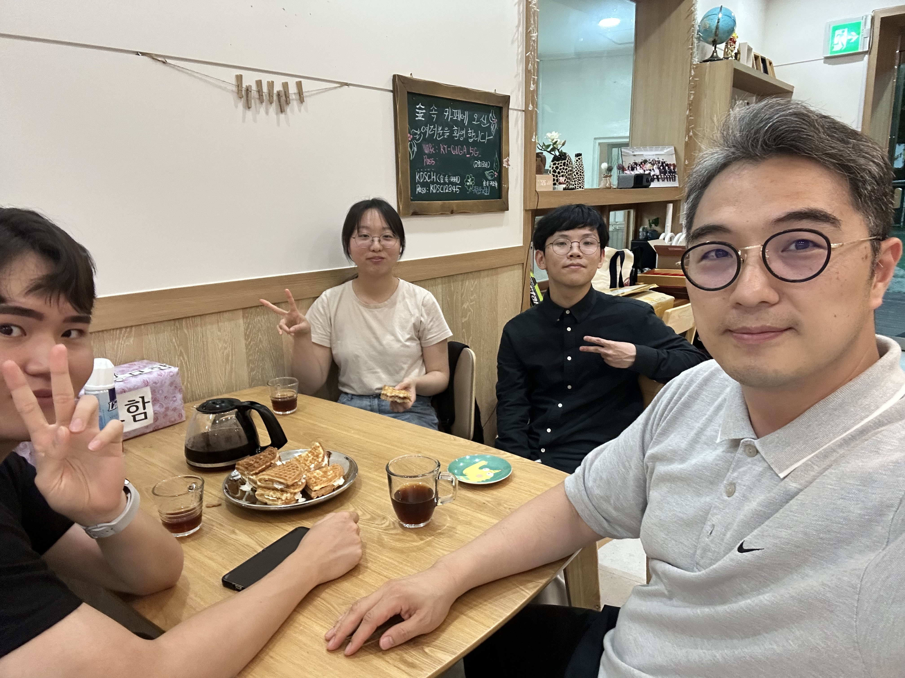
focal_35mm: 23
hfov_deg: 73.9
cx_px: 452
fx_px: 601
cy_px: 339
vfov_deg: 58.9
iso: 250
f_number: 1.9
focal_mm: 2.69
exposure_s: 1/40
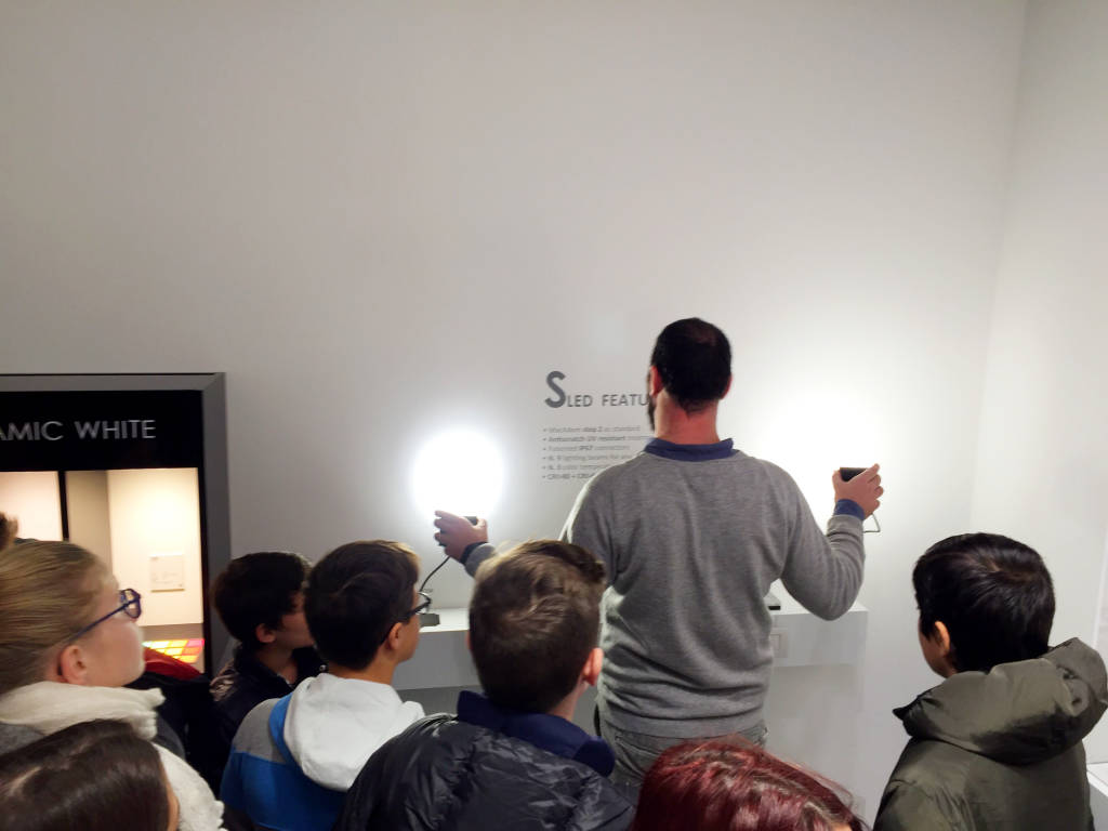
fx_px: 928
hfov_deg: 61.7
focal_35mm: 29
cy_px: 416
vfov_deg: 48.2
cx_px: 554
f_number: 2.2
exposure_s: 1/50
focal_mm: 4.15
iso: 32
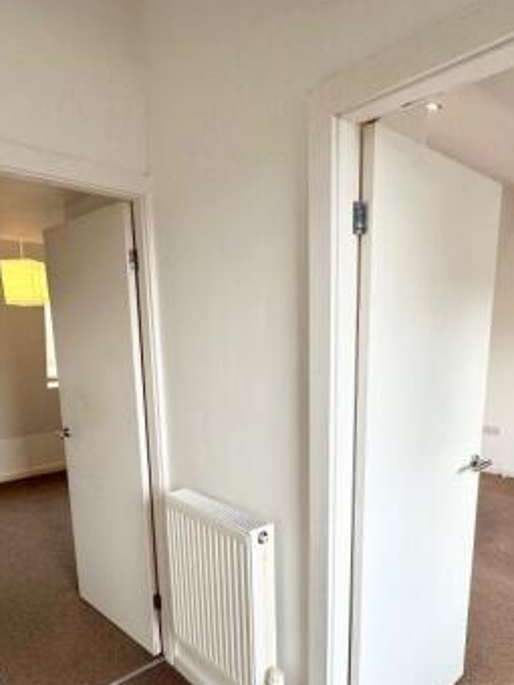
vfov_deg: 70.4
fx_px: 475
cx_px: 275
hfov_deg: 56.8
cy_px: 428
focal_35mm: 24
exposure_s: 1/100
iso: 100
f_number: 2.2
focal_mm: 2.22
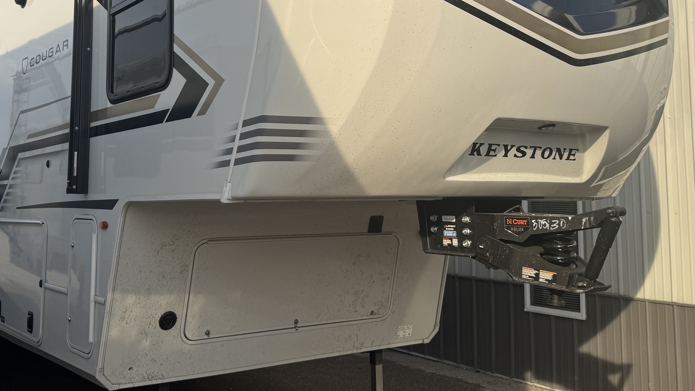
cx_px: 282
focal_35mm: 40
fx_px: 737
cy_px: 90
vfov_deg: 29.2
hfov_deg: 50.2
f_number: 1.78
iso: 80
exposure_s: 1/3413
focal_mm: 6.76
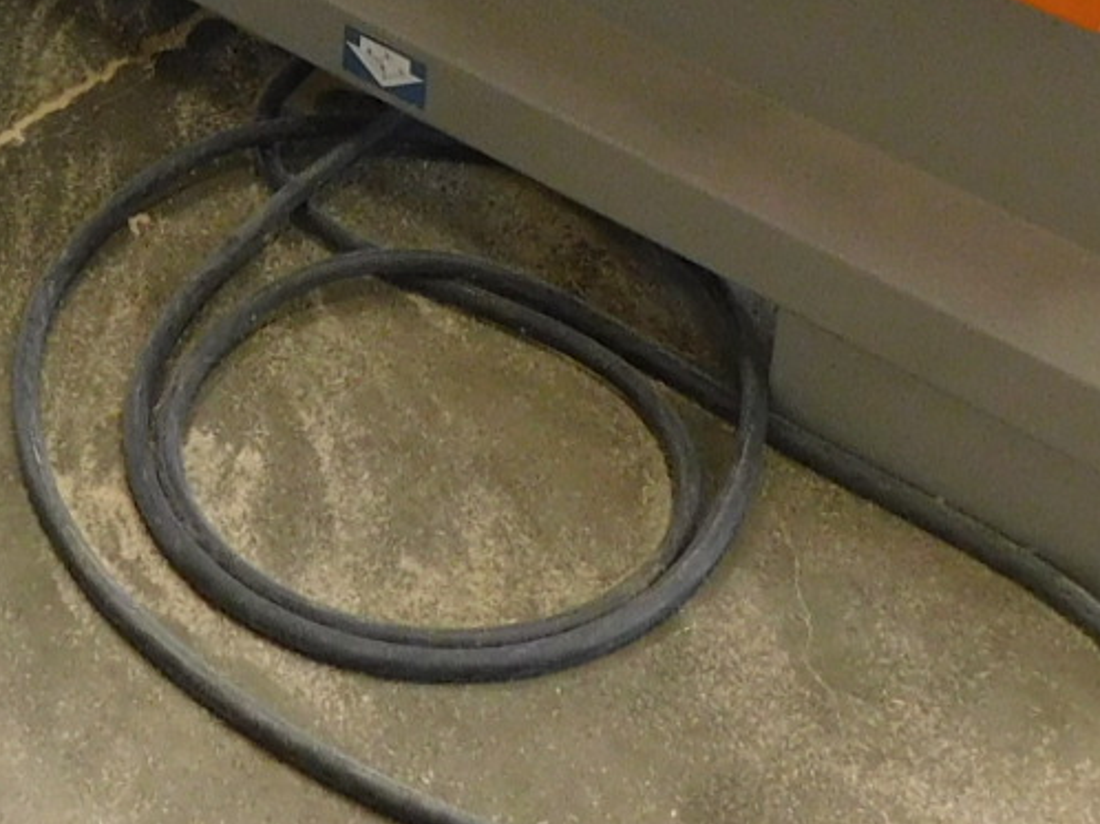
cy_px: -610
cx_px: 150
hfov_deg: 18.5
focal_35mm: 105
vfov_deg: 12.9
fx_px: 3335
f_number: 3
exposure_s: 1/30
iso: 220
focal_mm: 4
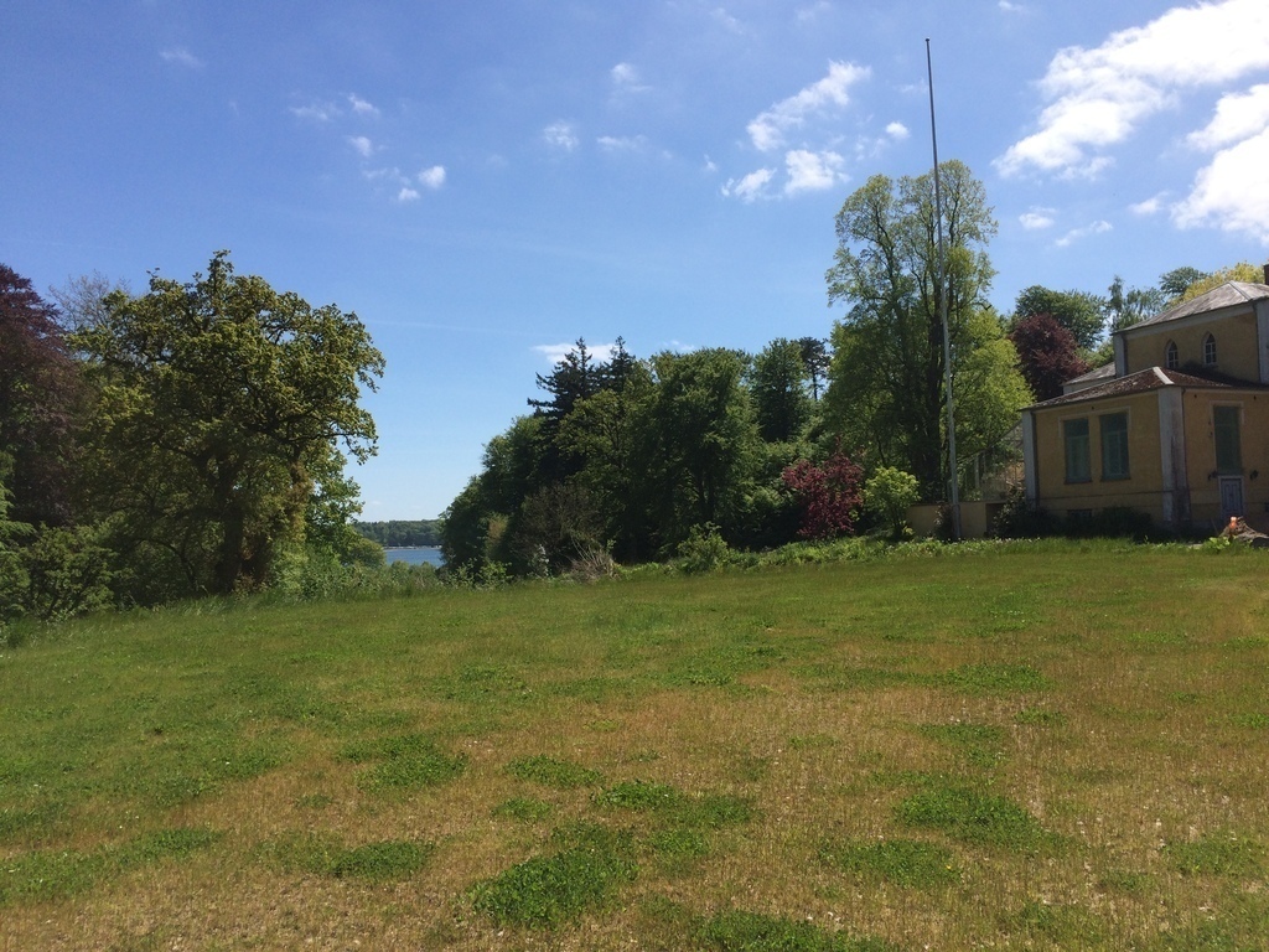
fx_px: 1063
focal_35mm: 29
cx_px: 634
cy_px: 476
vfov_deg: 48.2
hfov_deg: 61.7
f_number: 2.2
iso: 32
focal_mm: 4.15
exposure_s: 1/2564
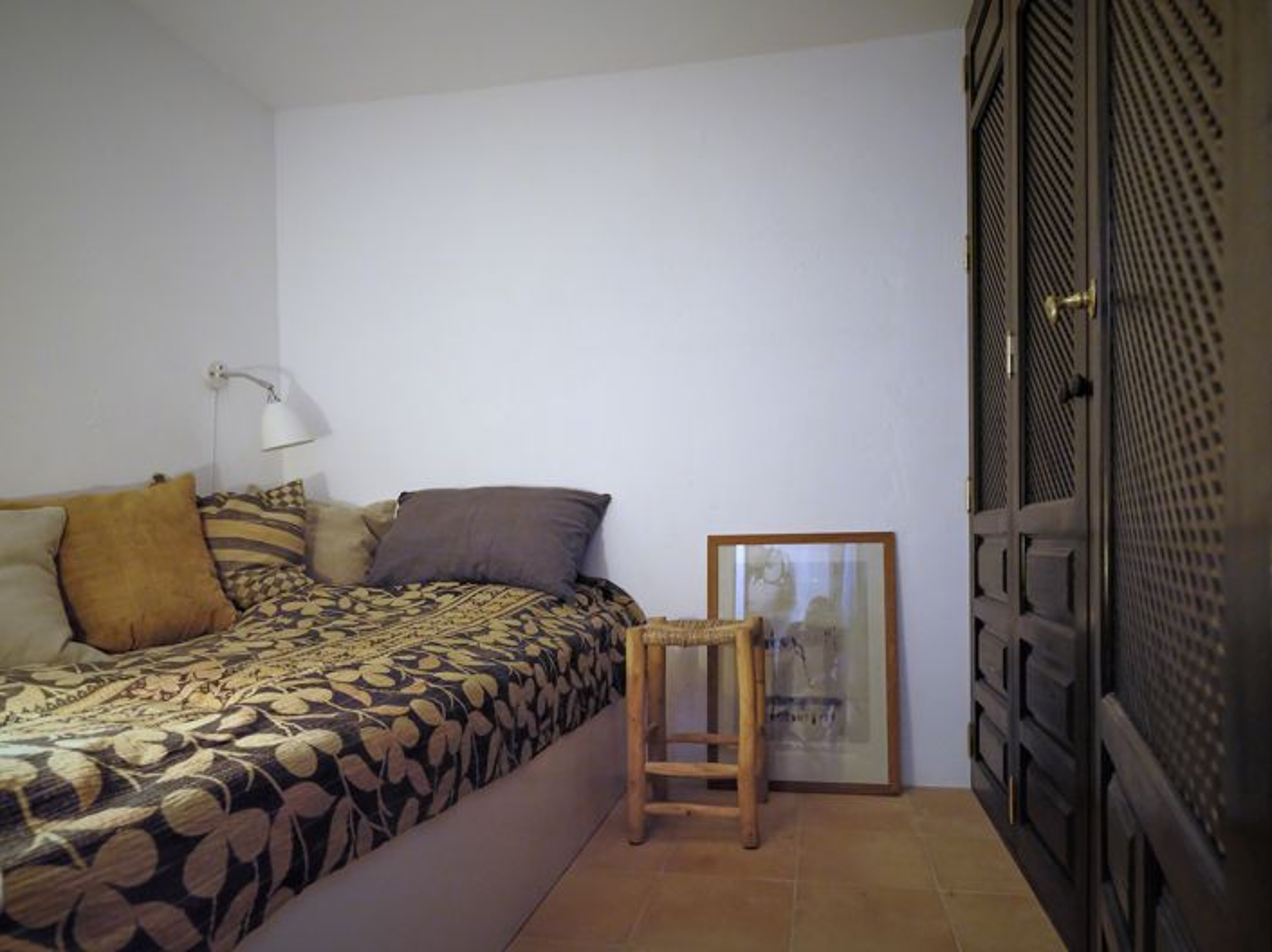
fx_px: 661
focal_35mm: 18
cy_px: 476
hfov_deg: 87.8
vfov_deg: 71.5
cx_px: 636
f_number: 8
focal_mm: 23
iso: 10000
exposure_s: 1/10
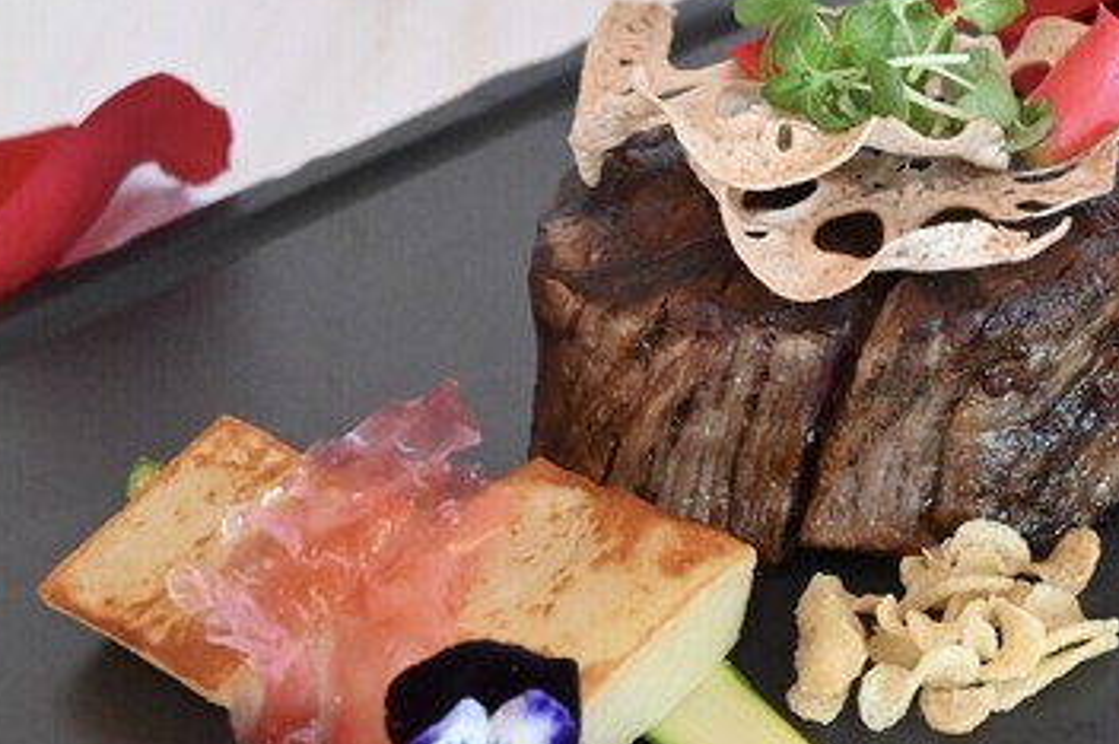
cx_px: 852
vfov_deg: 10.7
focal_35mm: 128
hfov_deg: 15.9
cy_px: 235
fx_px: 3975
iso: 8000
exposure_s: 1/60
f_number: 6.3
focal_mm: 50
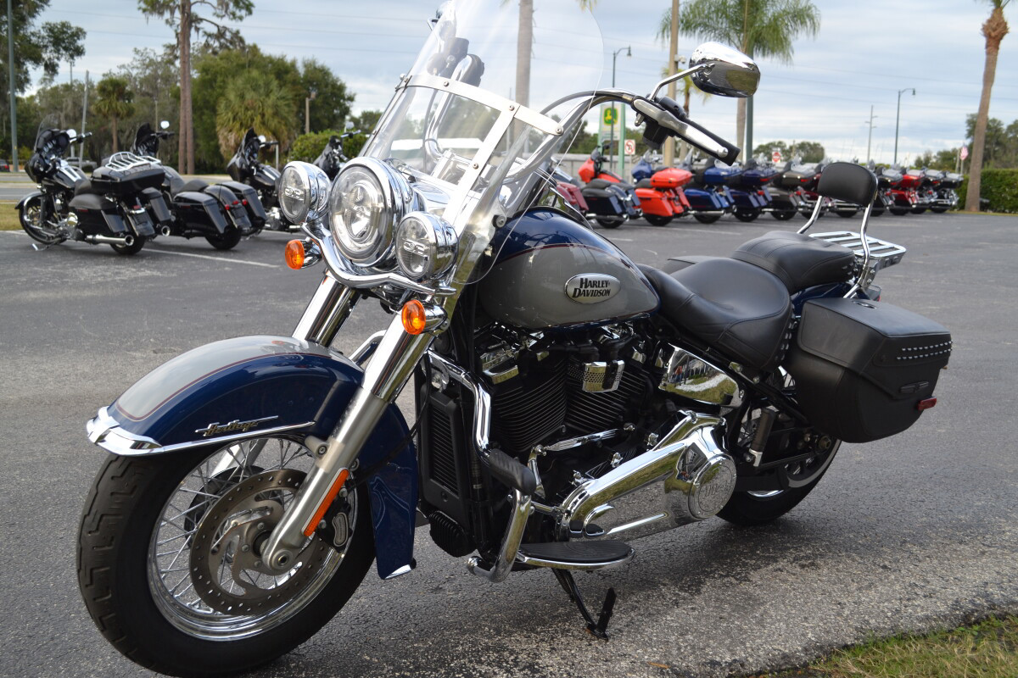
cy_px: 339
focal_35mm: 39
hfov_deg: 49.6
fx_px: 1103
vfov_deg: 34.2
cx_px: 509
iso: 180
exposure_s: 1/125
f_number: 5.6
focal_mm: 26
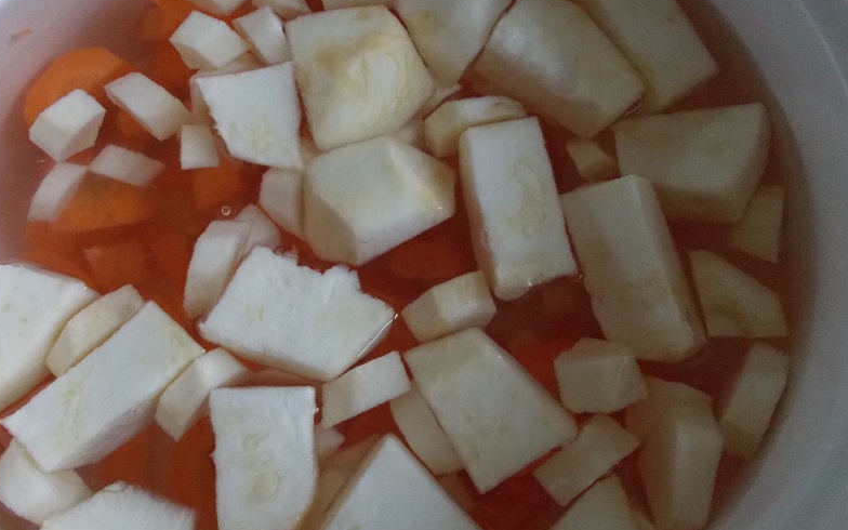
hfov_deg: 53.6
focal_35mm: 36
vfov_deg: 35.3
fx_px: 832
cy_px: 278
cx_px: 339
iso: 500
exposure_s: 1/125
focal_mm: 4.6
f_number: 3.2
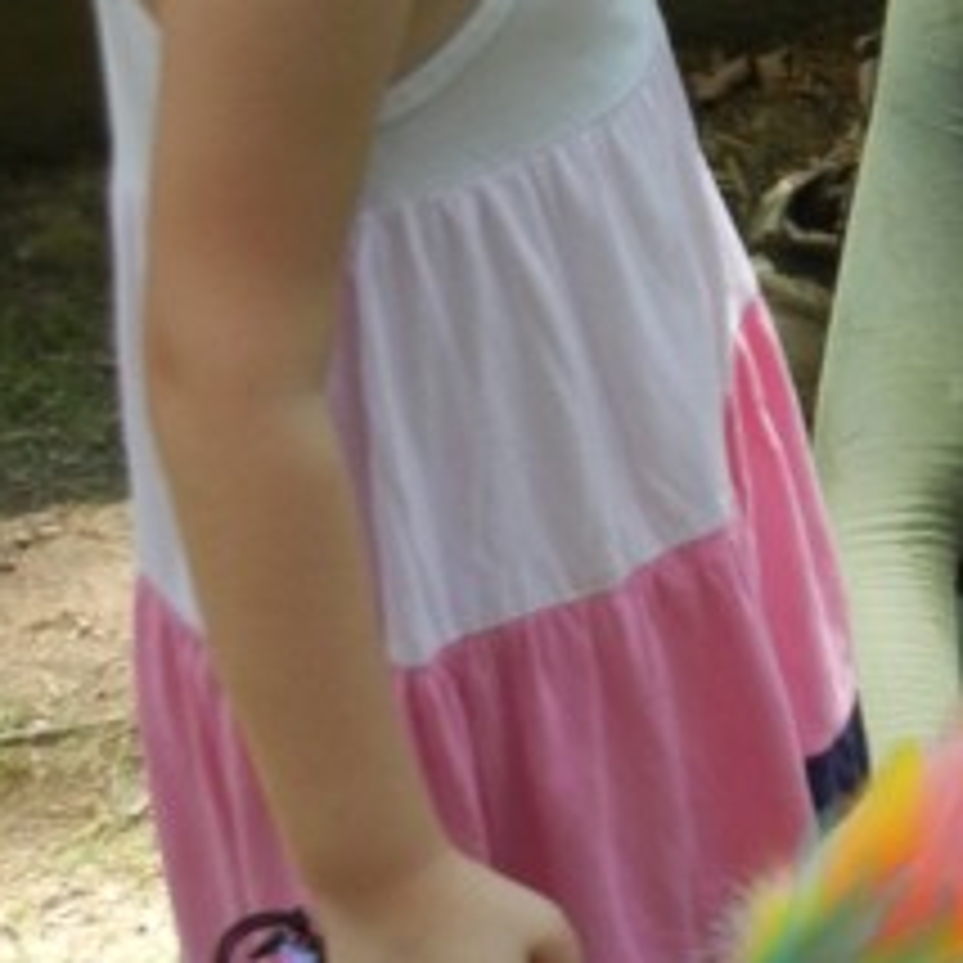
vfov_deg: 13.7
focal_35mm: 127
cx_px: 1112
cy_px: 288
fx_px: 3997
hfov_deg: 13.4
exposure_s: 1/197
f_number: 3.5
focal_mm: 5.4
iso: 160
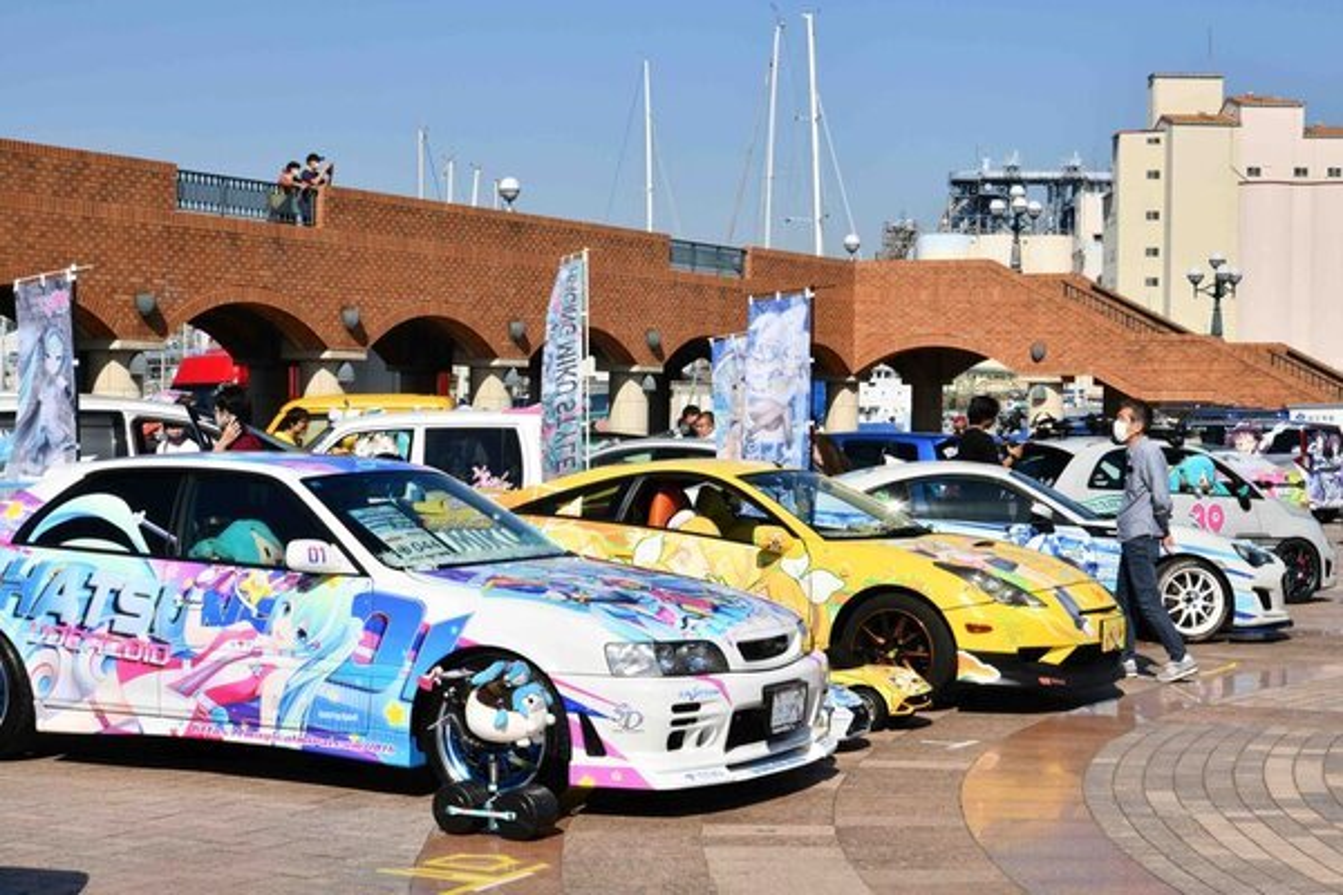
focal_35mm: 65
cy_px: 448
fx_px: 2425
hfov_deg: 31.0
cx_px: 672
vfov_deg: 20.9
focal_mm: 65
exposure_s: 1/250
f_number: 22
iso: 200
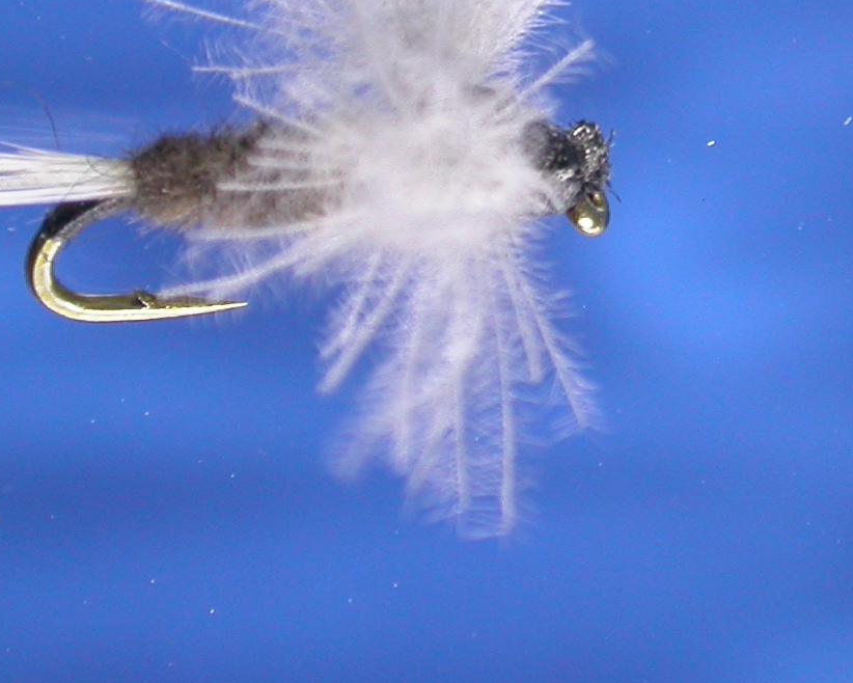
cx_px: 822
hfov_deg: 6.2
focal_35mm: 313
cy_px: -131
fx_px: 7904
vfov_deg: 4.9
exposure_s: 1/60.9
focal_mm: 24
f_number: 6.1
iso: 100
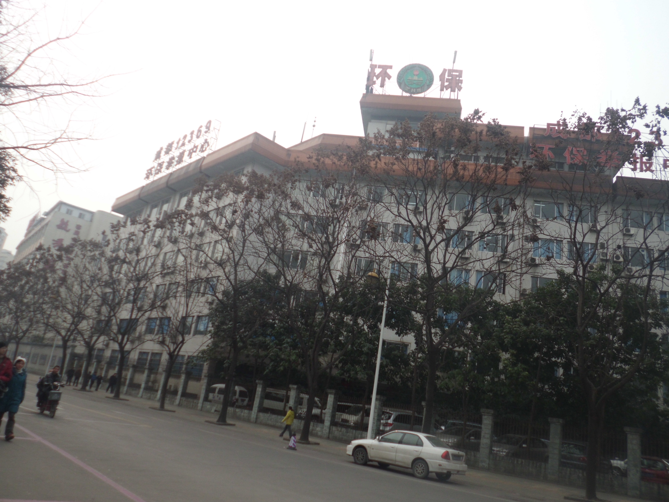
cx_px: 334
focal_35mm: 29
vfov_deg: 48.2
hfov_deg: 61.7
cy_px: 251
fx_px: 560
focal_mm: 5.3
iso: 100
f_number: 8.5
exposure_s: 1/80
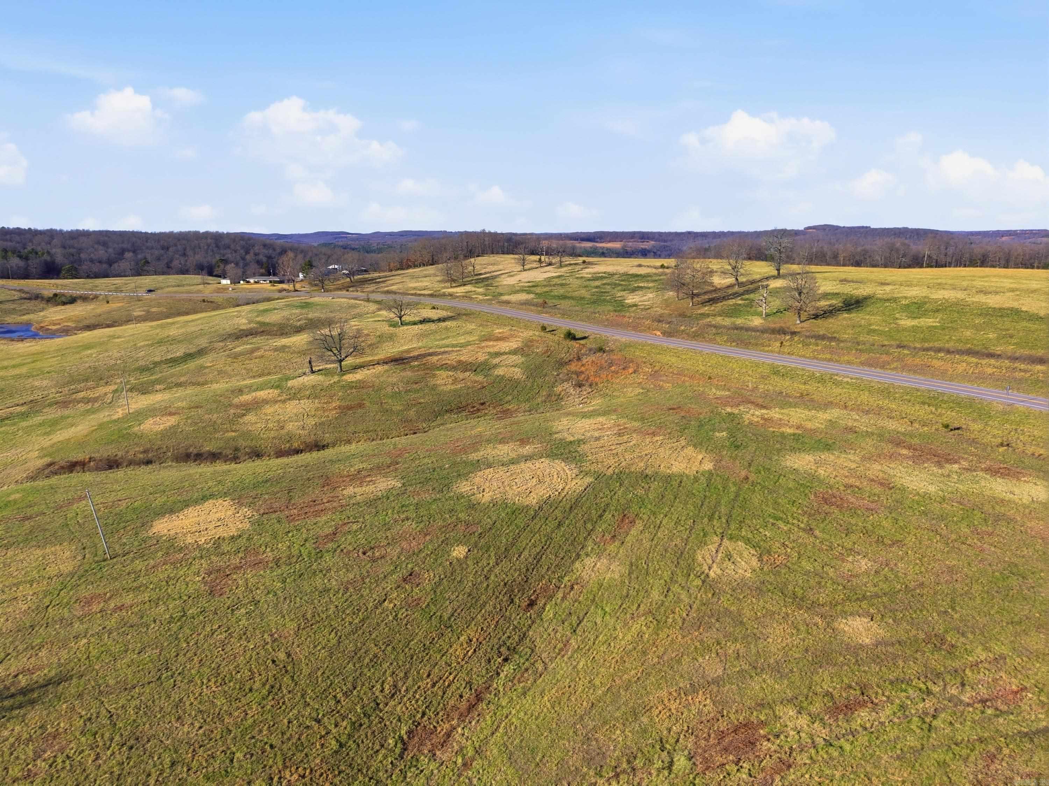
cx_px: 524
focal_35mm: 24
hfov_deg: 71.6
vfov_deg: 56.8
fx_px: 727
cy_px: 393
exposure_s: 1/5000
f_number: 1.8
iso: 150
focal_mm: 8.7
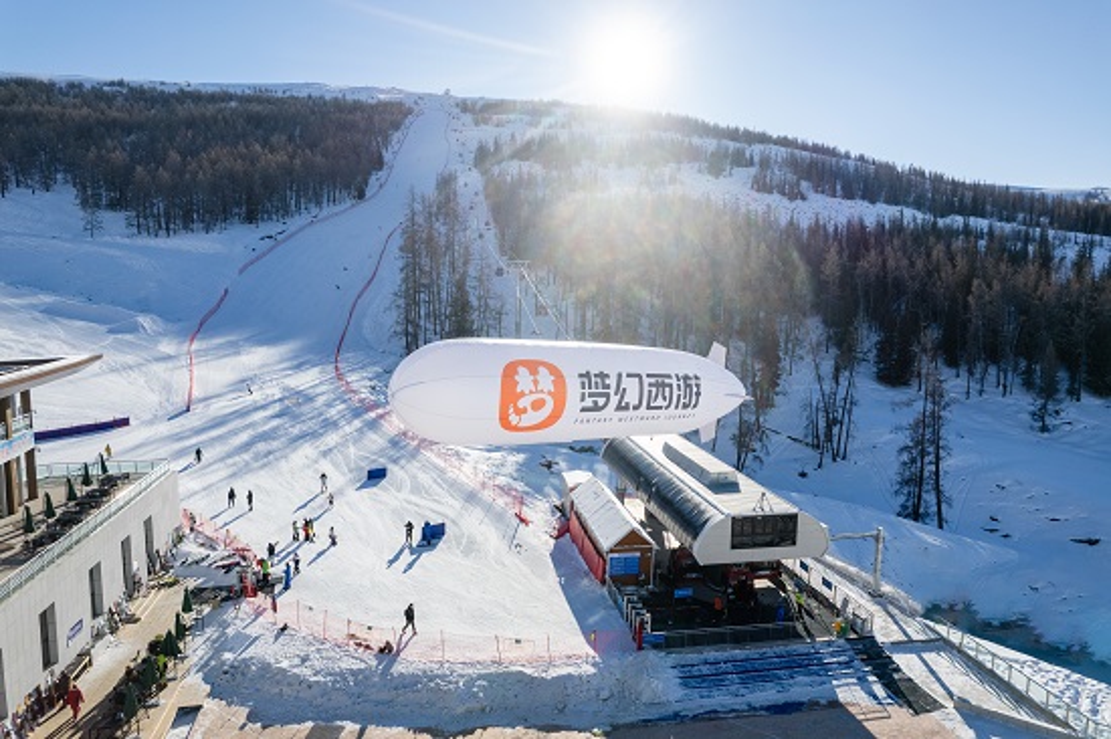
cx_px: 556
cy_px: 370
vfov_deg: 57.2
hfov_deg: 78.6
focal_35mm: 22
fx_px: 679
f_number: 2.8
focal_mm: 8.38
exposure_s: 1/800
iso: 140
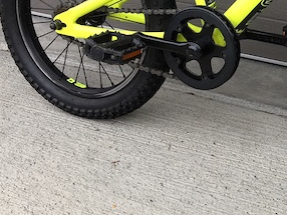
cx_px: 351
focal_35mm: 81
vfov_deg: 17.4
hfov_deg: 22.1
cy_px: -42
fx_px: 672
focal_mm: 4.15
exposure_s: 1/120
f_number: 2.2
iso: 25
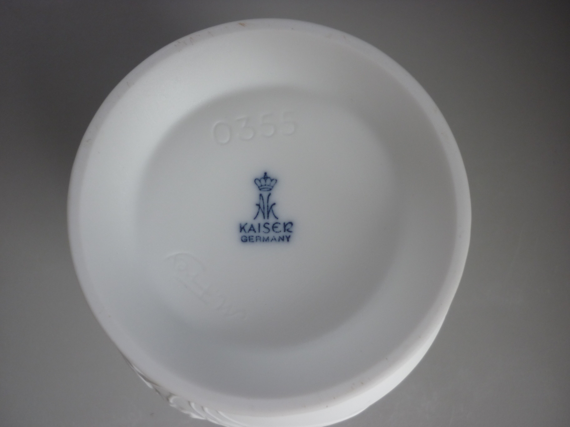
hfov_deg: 55.4
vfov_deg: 42.9
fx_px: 543
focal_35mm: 33
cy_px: 214
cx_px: 285
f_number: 2.8
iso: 80
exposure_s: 1/50
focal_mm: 5.5
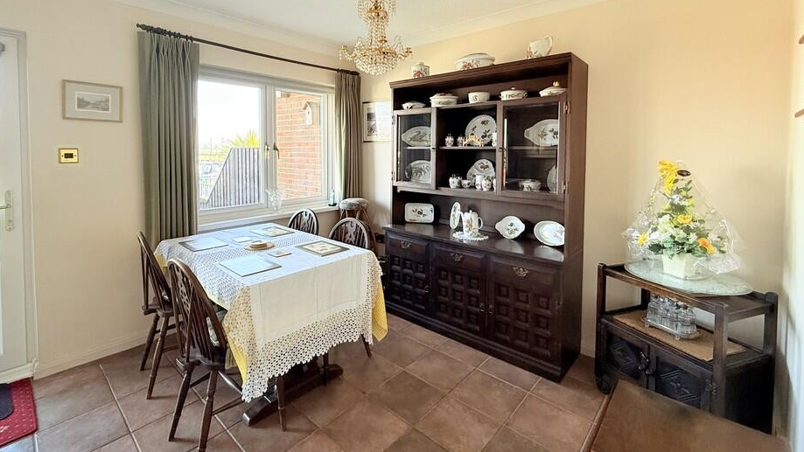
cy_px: 163
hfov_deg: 95.9
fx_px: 362
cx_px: 383
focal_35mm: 17
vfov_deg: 62.8
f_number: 2.2
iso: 200
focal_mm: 2.22
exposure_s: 1/99
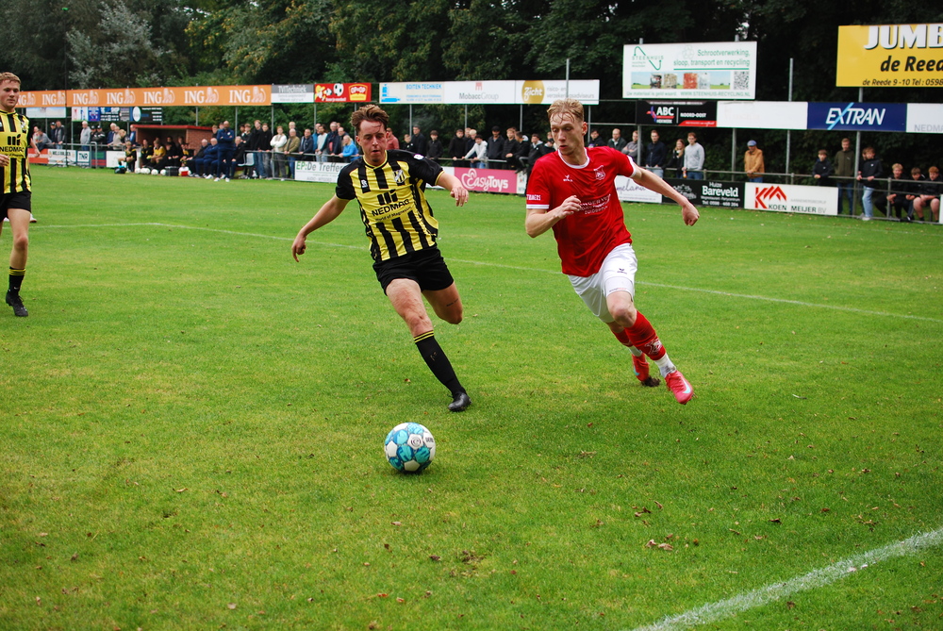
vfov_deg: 25.8
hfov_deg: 37.8
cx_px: 472
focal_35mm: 52
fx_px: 1377
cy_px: 316
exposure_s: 1/800
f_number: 2.8
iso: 200
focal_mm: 35
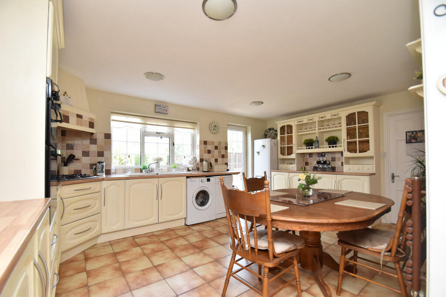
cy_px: 148
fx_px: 186
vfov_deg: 77.3
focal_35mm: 15
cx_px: 223
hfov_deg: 100.4
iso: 800
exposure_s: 1/160
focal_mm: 10
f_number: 4.5
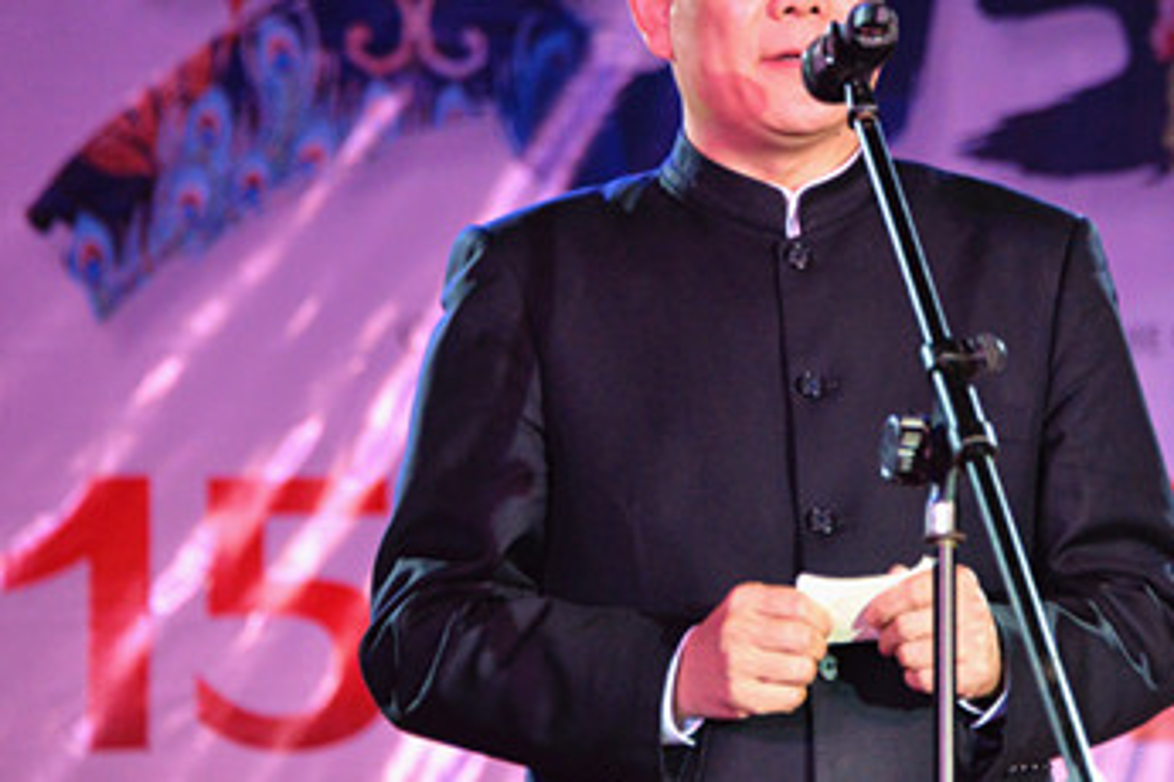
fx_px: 8837
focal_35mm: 271
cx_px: 881
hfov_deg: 7.6
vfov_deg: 5.1
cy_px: 189
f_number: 5.6
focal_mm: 170
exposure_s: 1/1250
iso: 3200
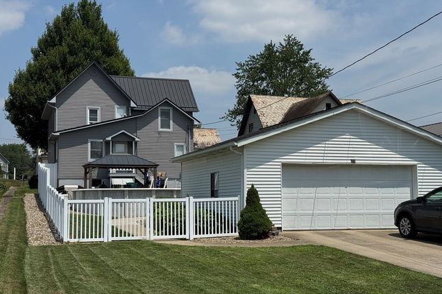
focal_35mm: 51
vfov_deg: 26.4
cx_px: 222
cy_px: 157
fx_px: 626
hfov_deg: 38.9
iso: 80
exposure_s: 1/9009
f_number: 1.78
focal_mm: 6.76
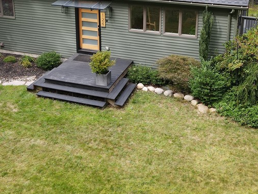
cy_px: 41
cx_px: 130
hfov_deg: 38.9
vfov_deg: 29.1
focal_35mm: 49
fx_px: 365
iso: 100
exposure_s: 1/60
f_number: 2.8
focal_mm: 4.5
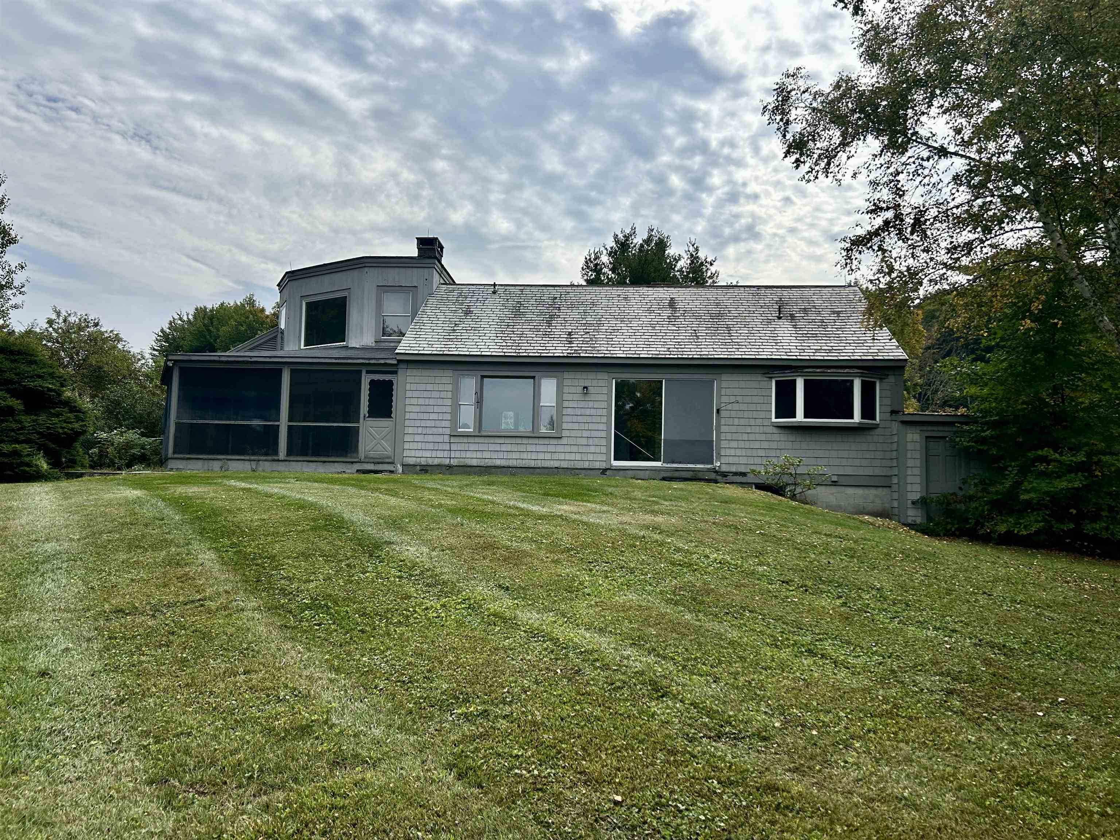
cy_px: 420
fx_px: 841
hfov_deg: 67.3
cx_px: 560
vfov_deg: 53.1
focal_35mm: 26
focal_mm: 5.7
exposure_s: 1/8696
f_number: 1.5
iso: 50
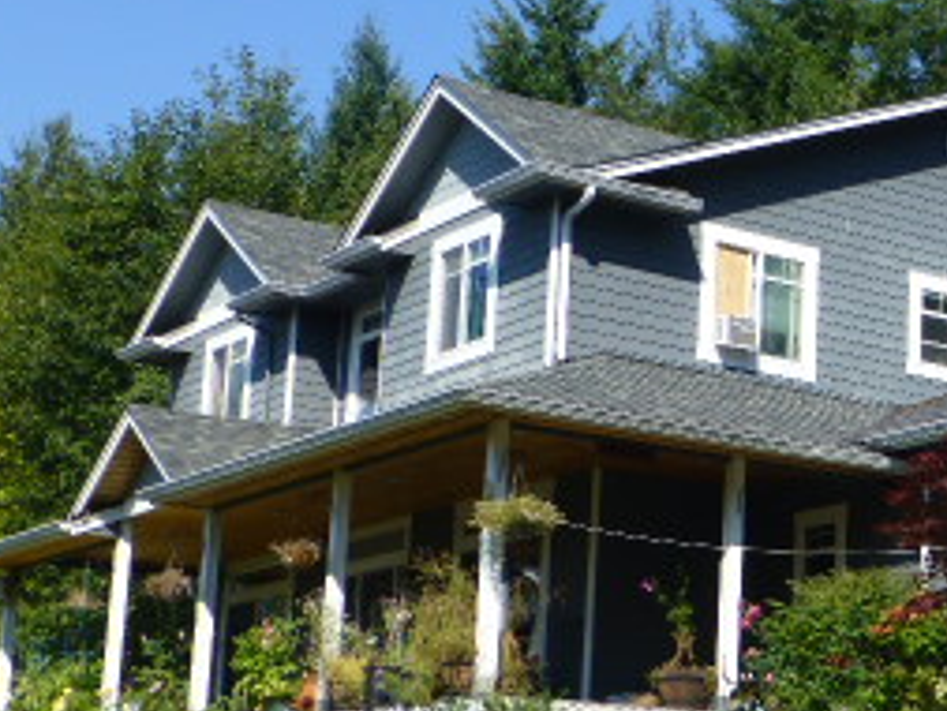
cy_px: 393
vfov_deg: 17.2
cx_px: 1082
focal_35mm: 86
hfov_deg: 21.4
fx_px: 2354
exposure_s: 1/640
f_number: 3.7
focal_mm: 6.1
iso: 100
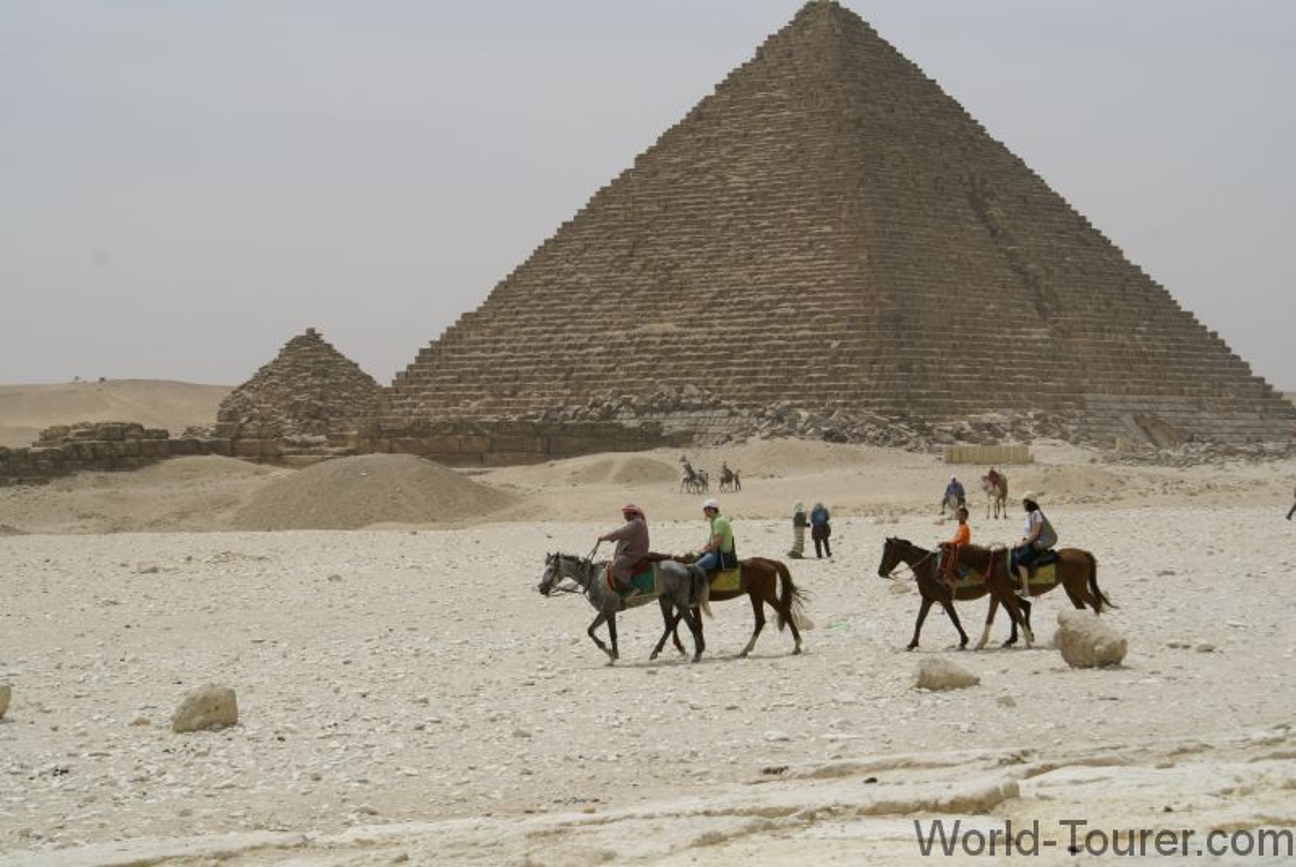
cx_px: 648
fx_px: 3243
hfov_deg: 22.6
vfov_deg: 15.2
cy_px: 434
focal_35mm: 90
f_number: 13
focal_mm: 60
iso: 100
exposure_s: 1/250
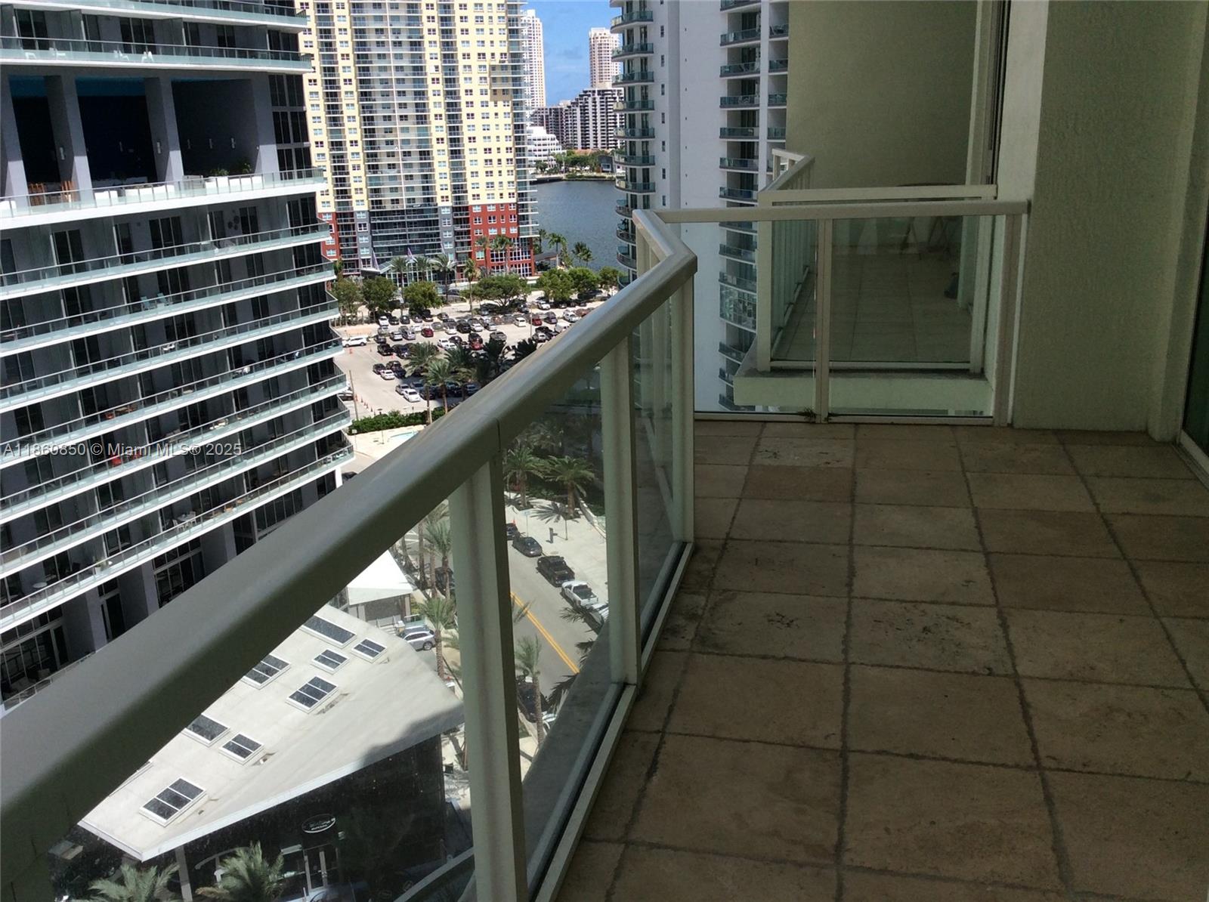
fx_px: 1116
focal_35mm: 32
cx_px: 604
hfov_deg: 56.9
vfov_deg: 44.0
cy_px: 451
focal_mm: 3.3
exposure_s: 1/1590
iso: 32
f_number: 2.4
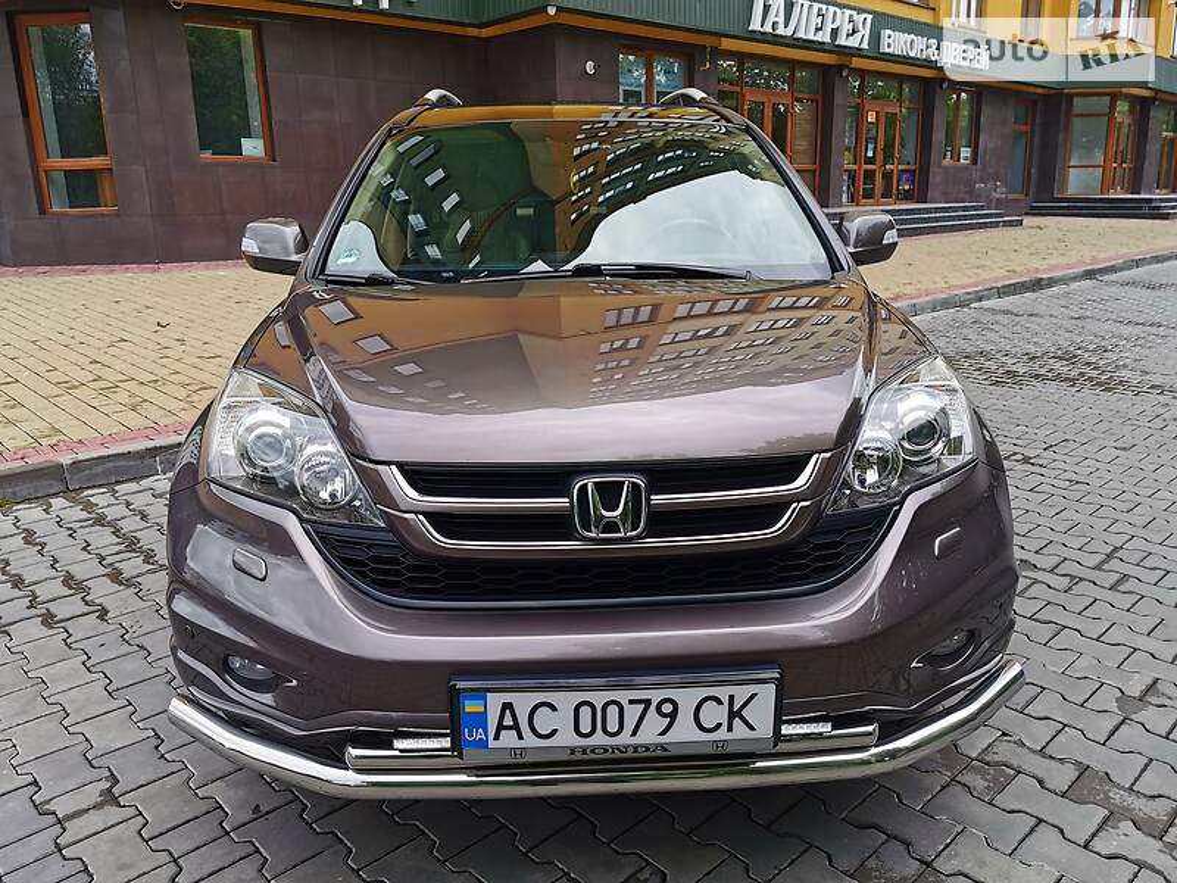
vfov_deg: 51.4
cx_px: 588
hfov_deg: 65.3
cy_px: 442
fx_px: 918
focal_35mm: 27
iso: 50
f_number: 1.6
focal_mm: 5.6
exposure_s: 1/1473
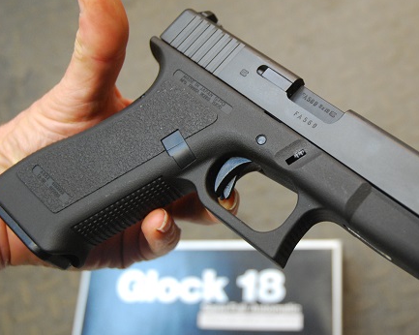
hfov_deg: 32.9
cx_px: 281
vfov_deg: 26.8
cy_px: 150
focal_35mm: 57
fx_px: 702
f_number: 4
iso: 900
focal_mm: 29
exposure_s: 1/30
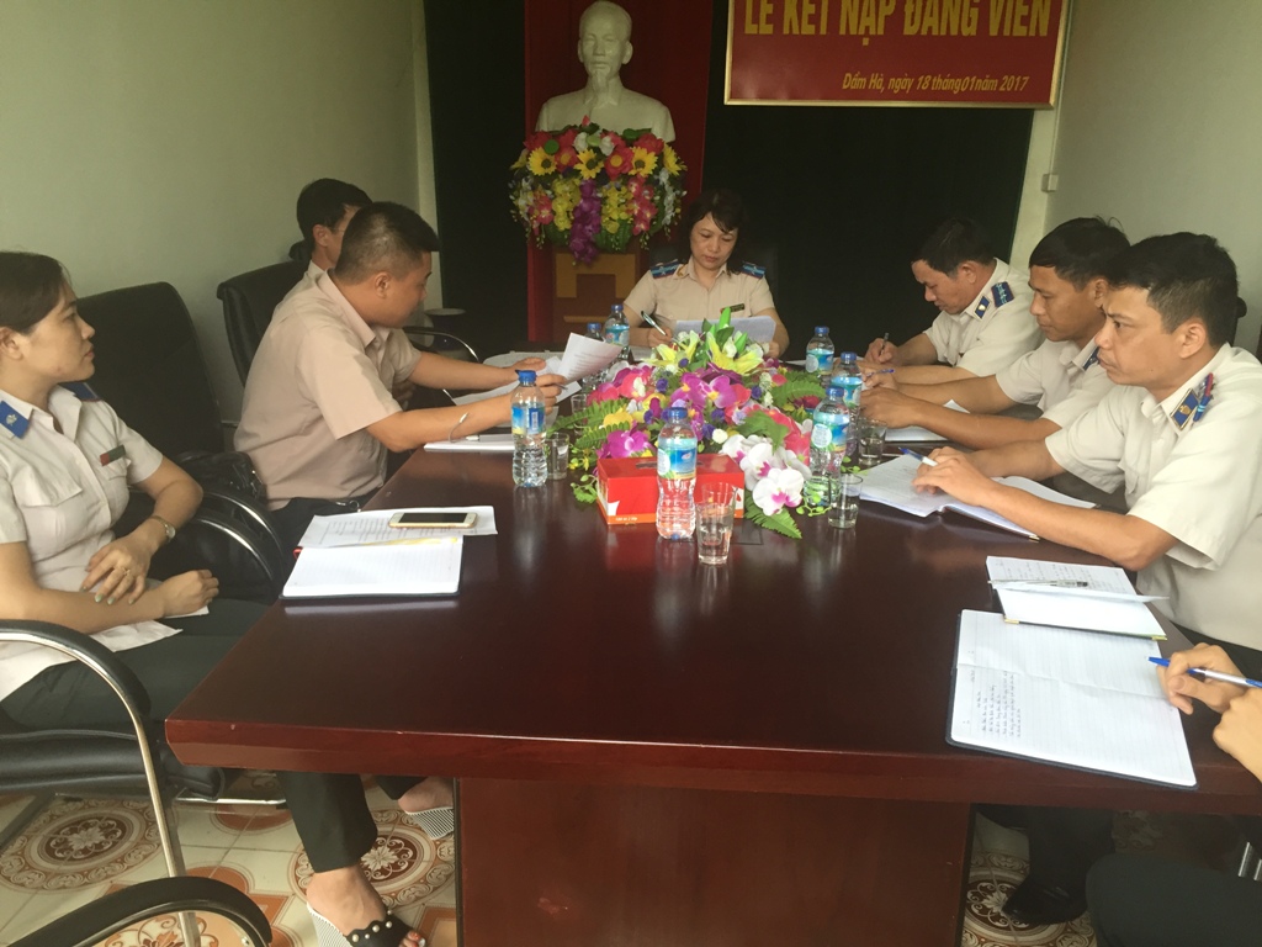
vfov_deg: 48.2
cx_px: 631
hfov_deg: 61.7
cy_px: 474
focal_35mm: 29
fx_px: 1057
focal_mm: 4.15
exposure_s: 1/33
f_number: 2.2
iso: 50
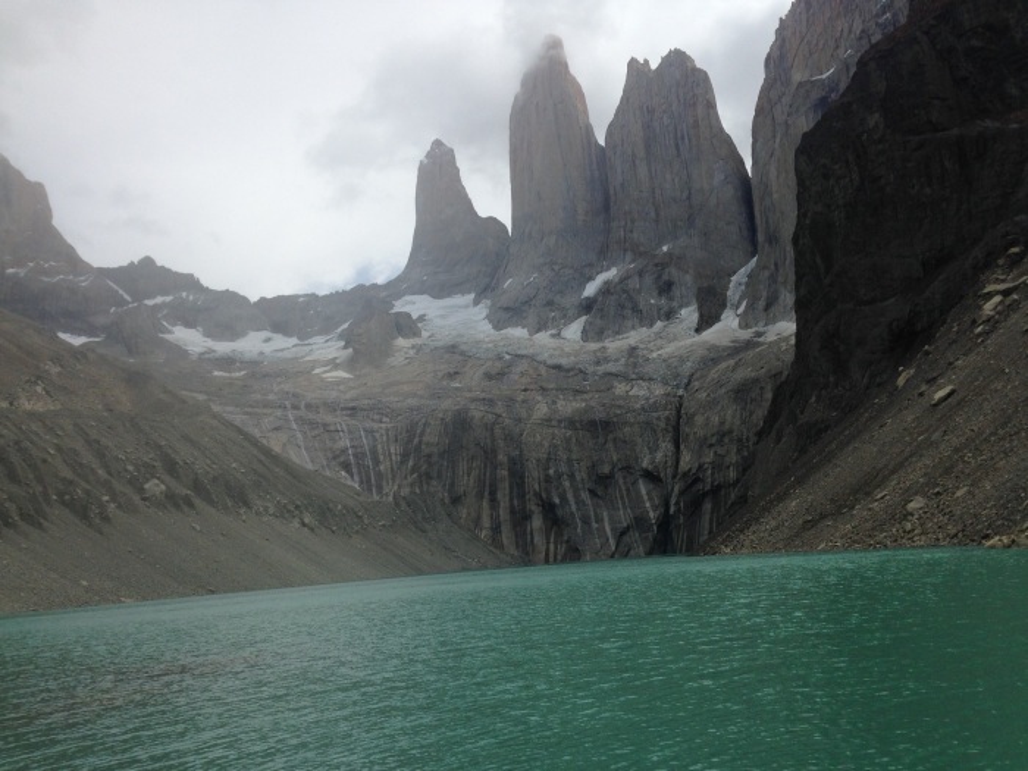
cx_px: 514
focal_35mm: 33
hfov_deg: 55.4
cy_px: 386
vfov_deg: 42.9
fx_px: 980
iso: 50
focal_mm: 4.12
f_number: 2.4
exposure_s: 1/2262
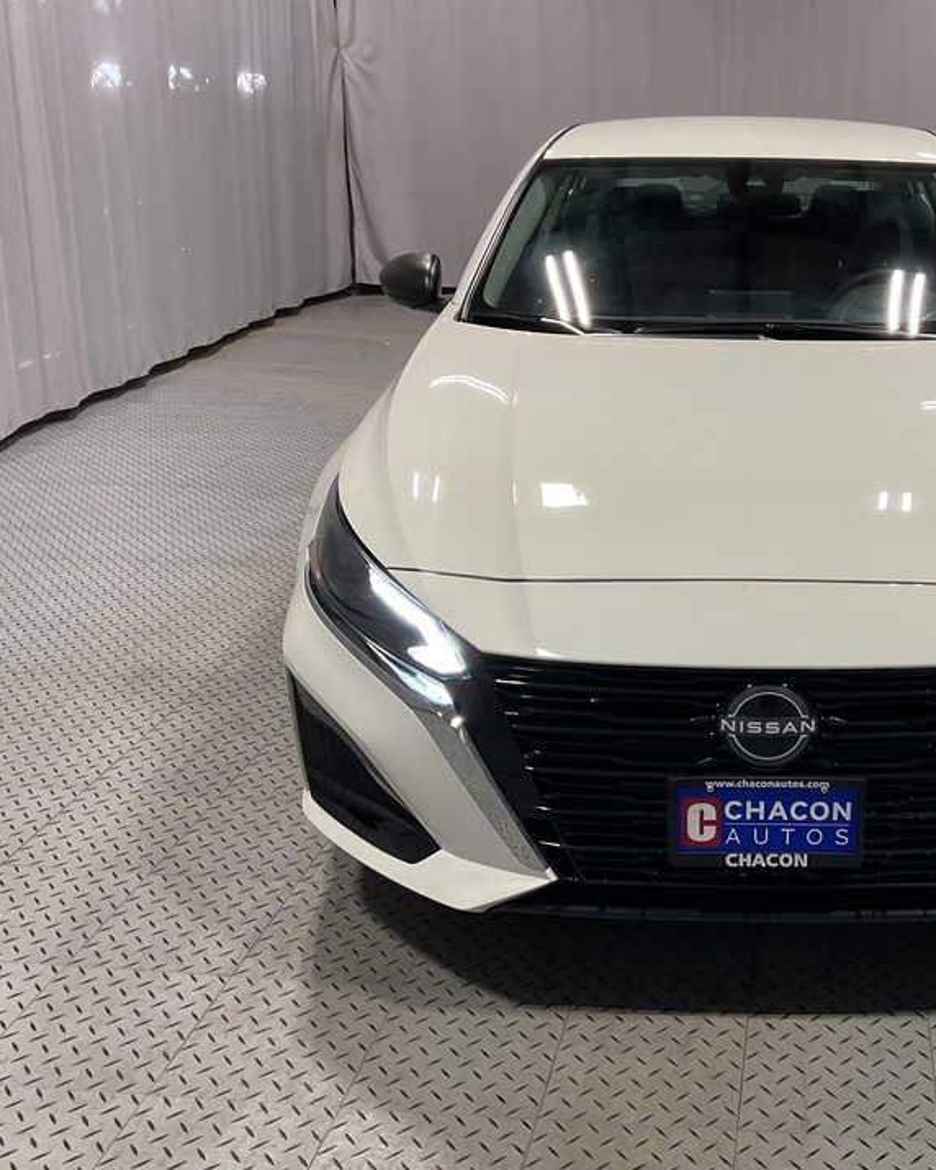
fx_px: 1316
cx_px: 743
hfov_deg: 37.8
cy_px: 584
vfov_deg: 47.9
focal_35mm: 38
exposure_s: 1/100
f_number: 1.8
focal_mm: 3
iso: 40
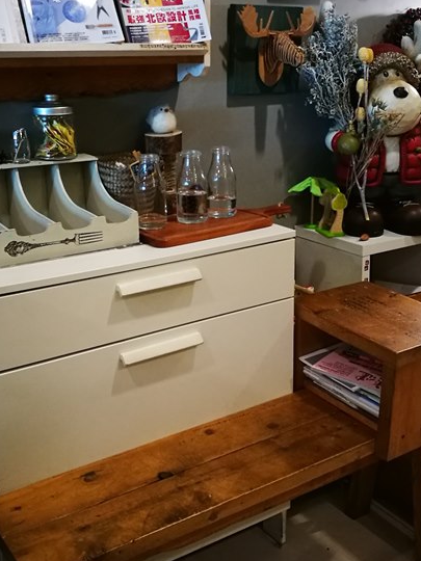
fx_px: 714
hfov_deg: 32.9
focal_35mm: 44
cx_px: 210
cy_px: 247
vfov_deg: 42.9
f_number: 2.2
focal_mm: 4.5
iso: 400
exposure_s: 1/24
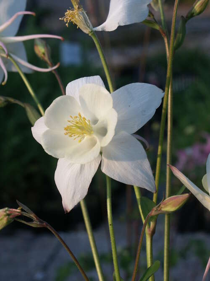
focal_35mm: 114
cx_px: 105
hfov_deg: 13.0
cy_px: 140
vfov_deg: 17.3
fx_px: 922
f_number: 4.5
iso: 100
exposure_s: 1/125
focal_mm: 28.35
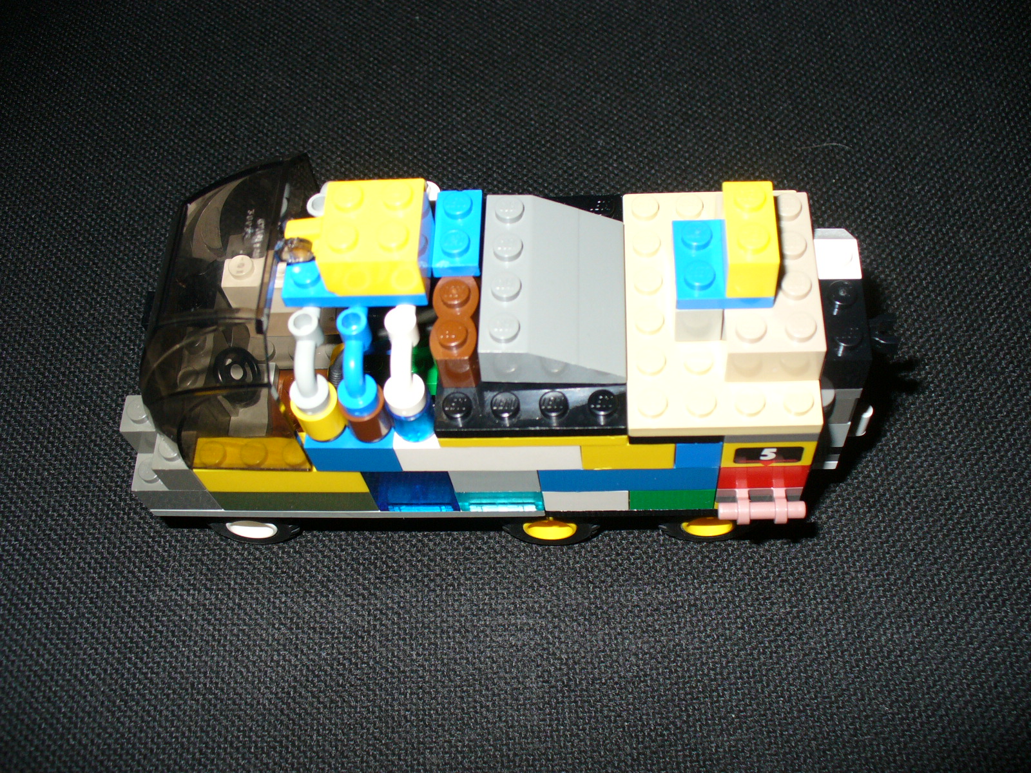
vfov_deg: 38.7
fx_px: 1102
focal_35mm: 37
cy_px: 386
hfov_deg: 50.1
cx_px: 516
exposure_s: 1/60
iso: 100
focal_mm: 6.1
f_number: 2.8
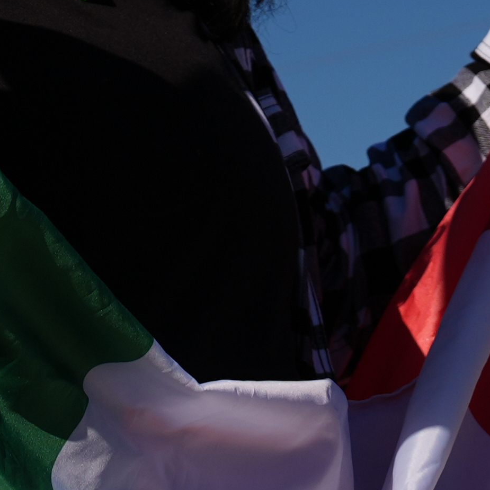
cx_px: 288
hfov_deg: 9.1
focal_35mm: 193
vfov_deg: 8.5
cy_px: -567
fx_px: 3091
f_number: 4.5
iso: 200
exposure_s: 1/5000
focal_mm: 35
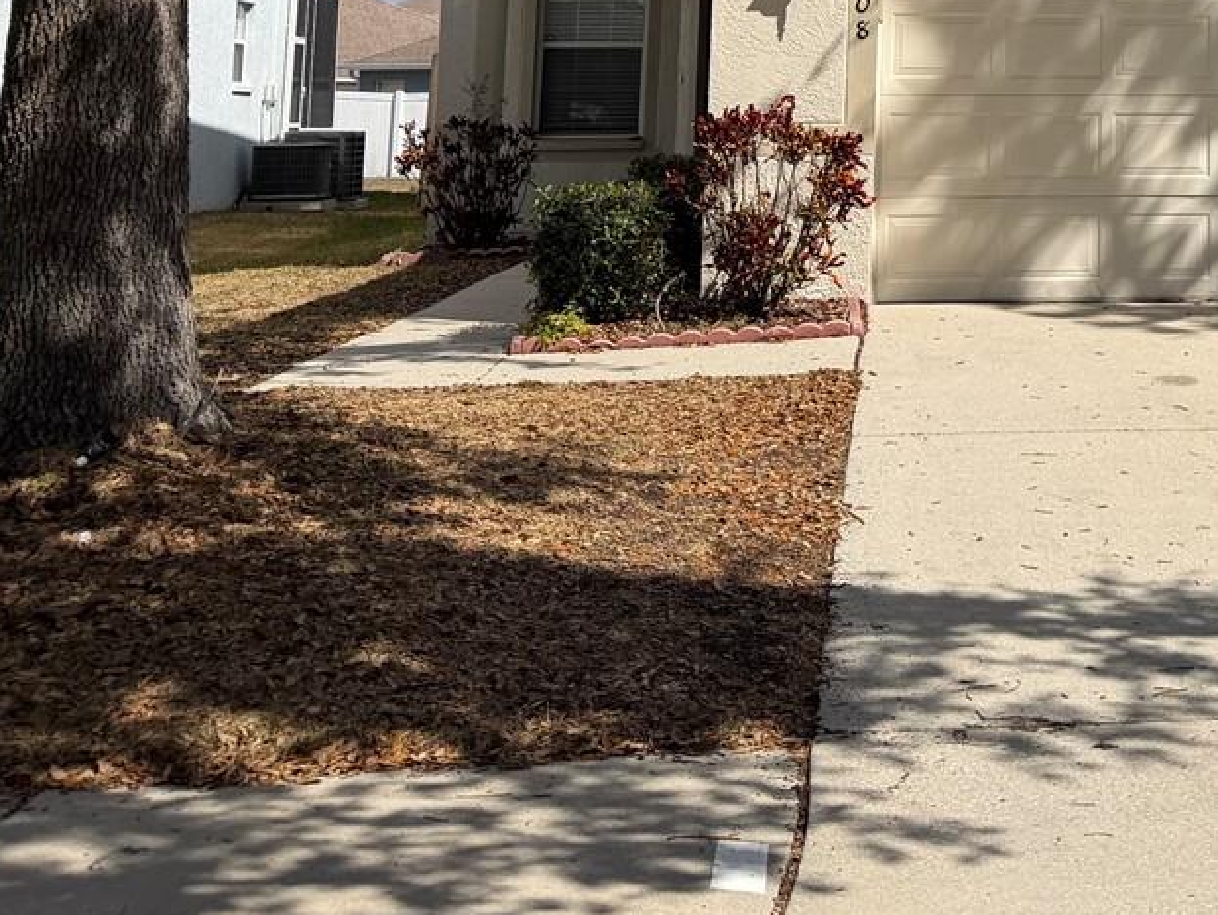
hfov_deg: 28.8
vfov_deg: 21.8
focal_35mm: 62
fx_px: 2183
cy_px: -197
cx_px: 1273
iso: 80
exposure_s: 1/7353
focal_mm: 6.76
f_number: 1.78
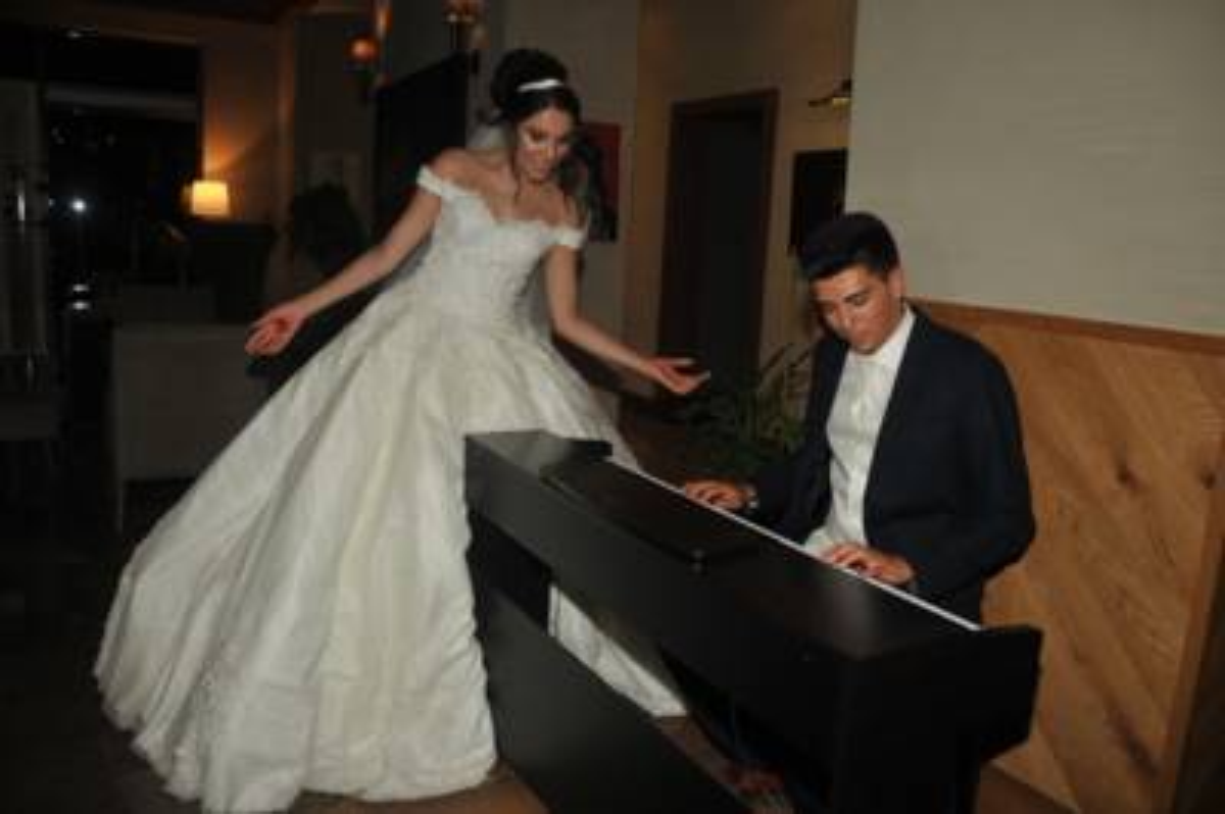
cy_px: 407
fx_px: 918
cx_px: 612
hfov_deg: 67.4
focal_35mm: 27
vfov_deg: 47.9
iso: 400
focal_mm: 18
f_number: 5.6
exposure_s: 1/60
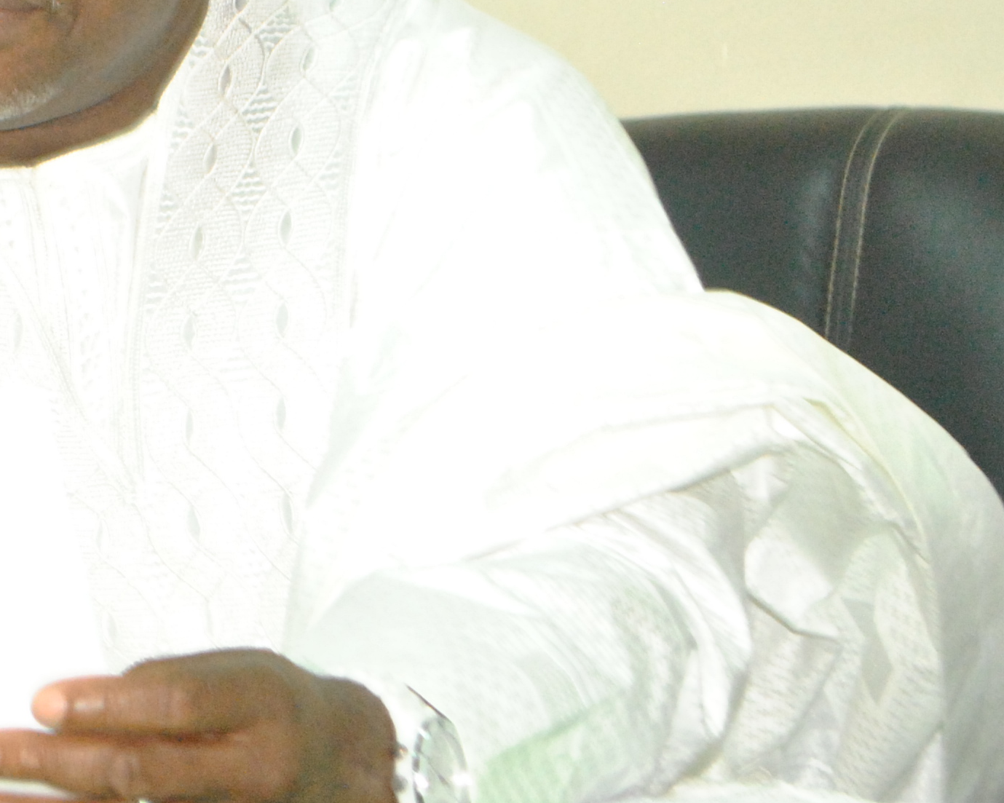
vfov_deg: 8.1
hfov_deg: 10.1
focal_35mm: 190
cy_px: 208
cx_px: -48
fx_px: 5645
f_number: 5.3
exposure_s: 1/30
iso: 1600
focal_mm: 48
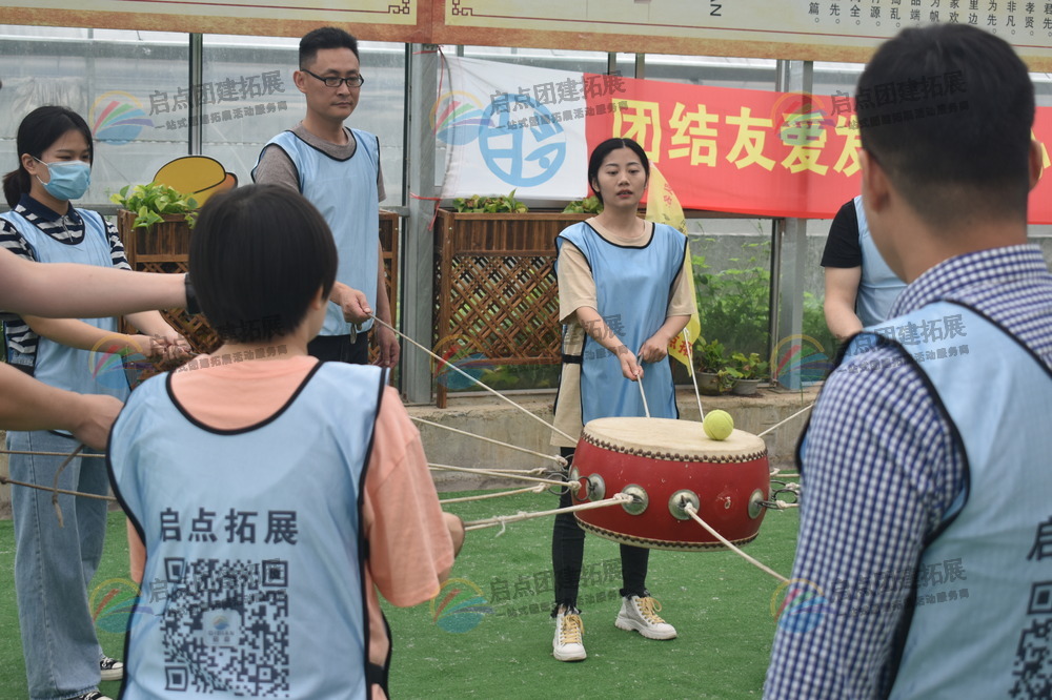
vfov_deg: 22.6
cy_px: 350
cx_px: 526
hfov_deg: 33.4
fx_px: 1753
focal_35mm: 60
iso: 360
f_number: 5.6
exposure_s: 1/125
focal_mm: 40
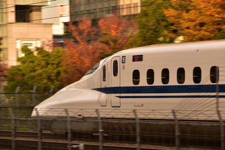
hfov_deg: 11.0
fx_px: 1172
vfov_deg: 7.3
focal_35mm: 188
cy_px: 75
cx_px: 112
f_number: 9
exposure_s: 1/125
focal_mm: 125
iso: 180
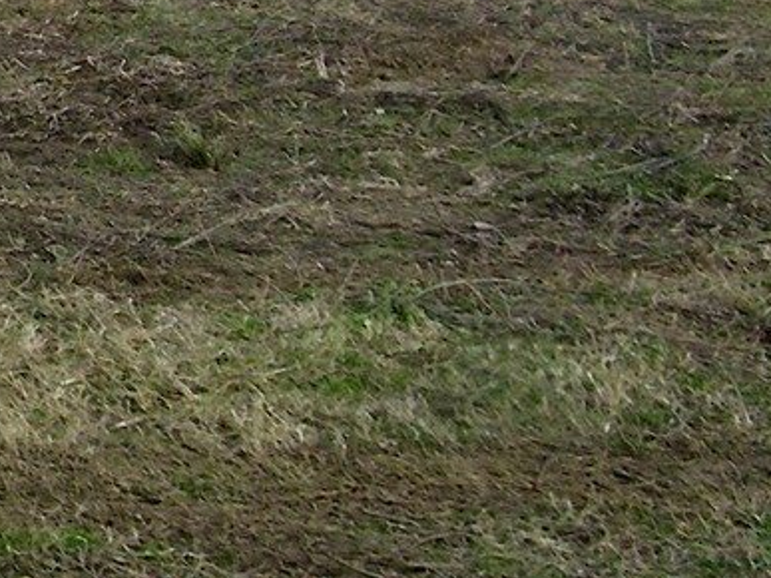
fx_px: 3095
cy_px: -64
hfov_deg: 13.4
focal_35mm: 139
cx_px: -392
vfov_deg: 10.5
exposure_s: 1/200
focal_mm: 5
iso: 80
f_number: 7
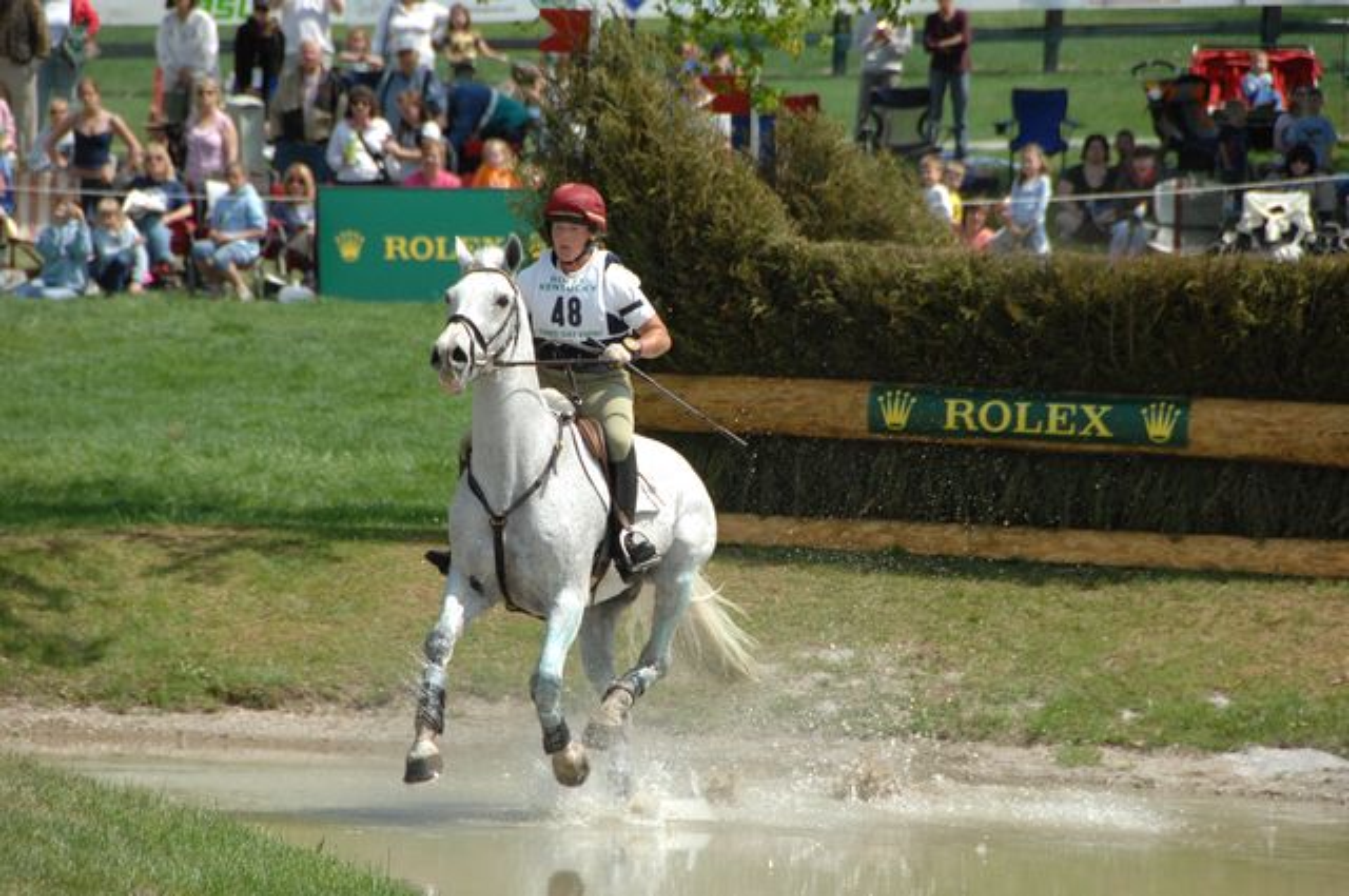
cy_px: 448
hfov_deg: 6.9
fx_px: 11227
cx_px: 674
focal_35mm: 300
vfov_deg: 4.6
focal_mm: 200
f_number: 6.7
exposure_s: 1/1000
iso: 500
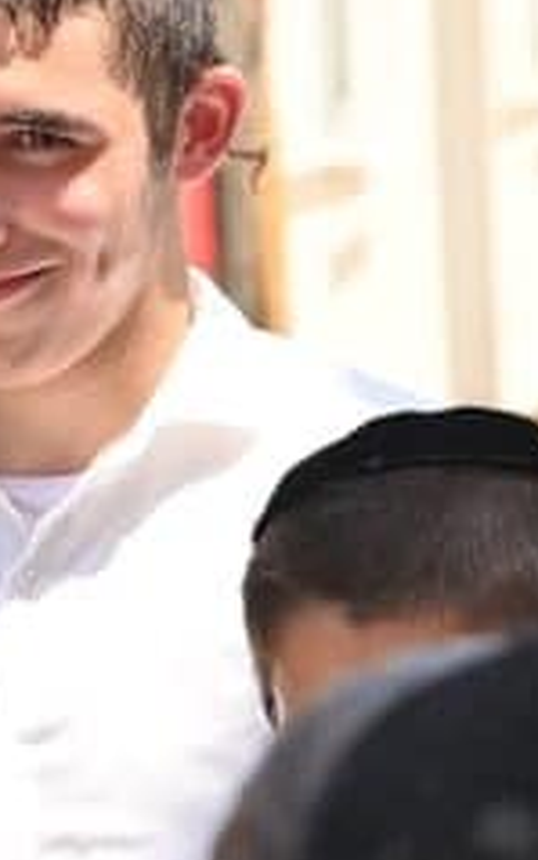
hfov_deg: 4.1
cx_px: -1058
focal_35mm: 307
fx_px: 7193
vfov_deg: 6.8
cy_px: 502
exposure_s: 1/800
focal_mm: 70
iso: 250
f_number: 4.5
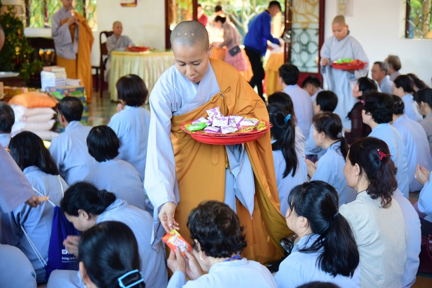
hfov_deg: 30.9
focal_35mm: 65
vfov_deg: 20.9
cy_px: 144
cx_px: 216
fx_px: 780
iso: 1600
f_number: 4
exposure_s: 1/60
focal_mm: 65
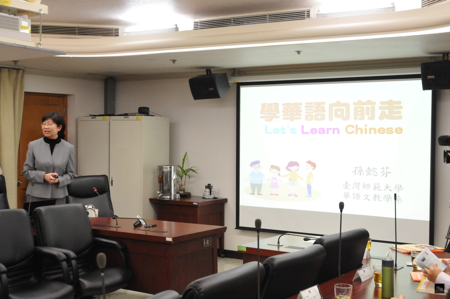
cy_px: 150
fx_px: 637
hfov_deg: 38.9
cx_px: 225
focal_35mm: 51
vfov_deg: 26.4
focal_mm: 34
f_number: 6.3
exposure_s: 1/60
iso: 2000
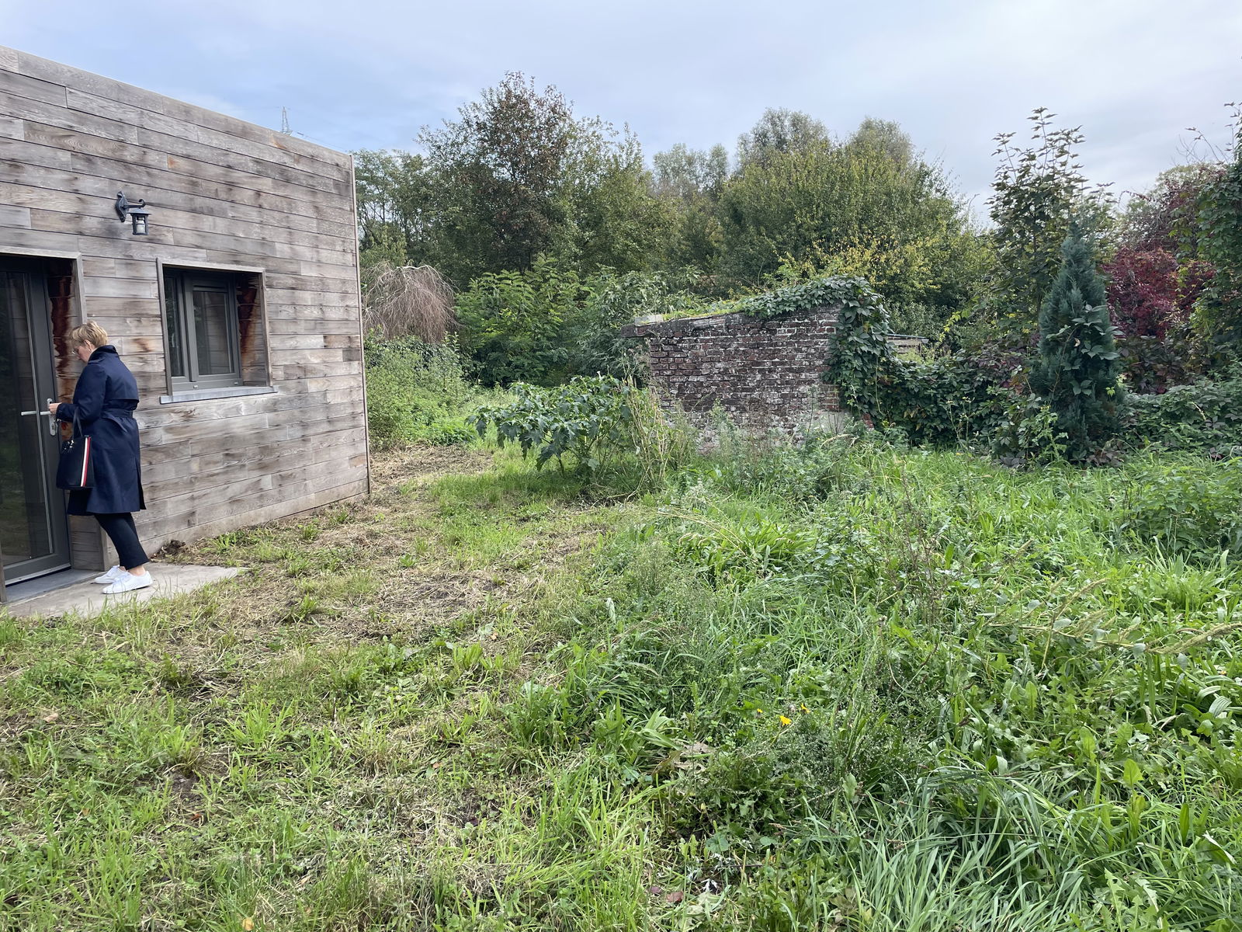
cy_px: 466
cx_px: 621
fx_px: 933
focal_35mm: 26
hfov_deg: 67.3
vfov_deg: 53.1
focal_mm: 4.2
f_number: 1.6
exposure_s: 1/790
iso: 32
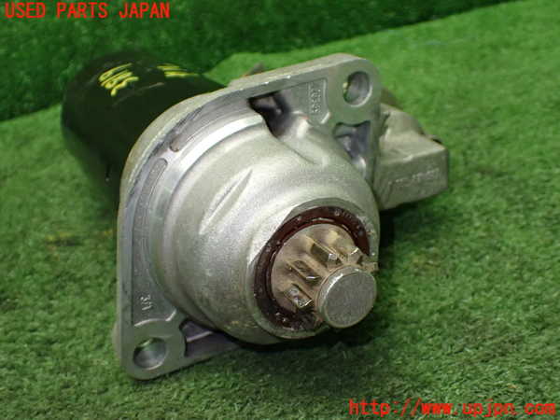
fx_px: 615
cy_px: 210
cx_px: 280
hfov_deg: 49.0
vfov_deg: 37.7
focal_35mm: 38
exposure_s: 1/125
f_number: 2.7
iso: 800
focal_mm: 6.83
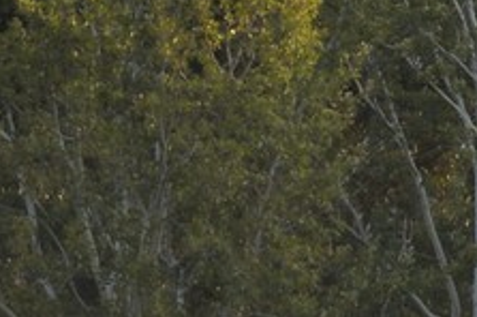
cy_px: 364
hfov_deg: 1.0
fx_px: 26594
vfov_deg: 0.7
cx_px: 1484
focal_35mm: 2010
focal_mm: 280
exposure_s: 1/400
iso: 400
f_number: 6.3
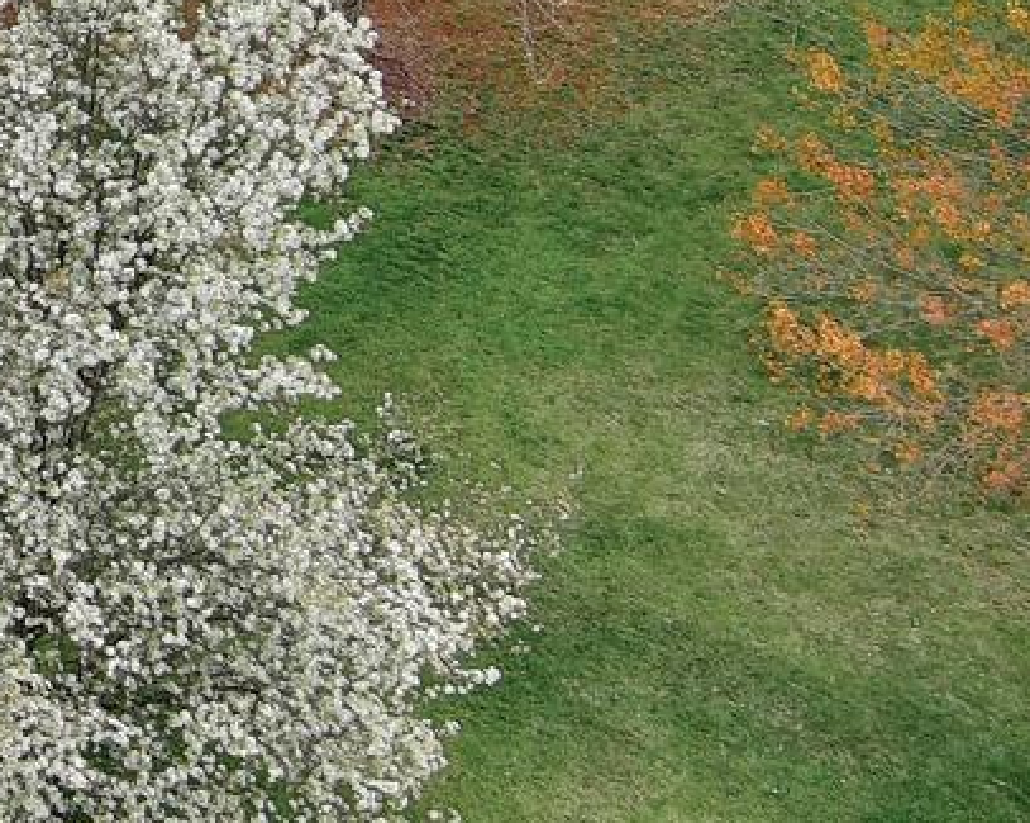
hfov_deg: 12.3
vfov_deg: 10.9
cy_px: -351
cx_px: -1077
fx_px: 4173
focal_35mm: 137
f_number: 2.8
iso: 100
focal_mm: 10.6
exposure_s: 1/767
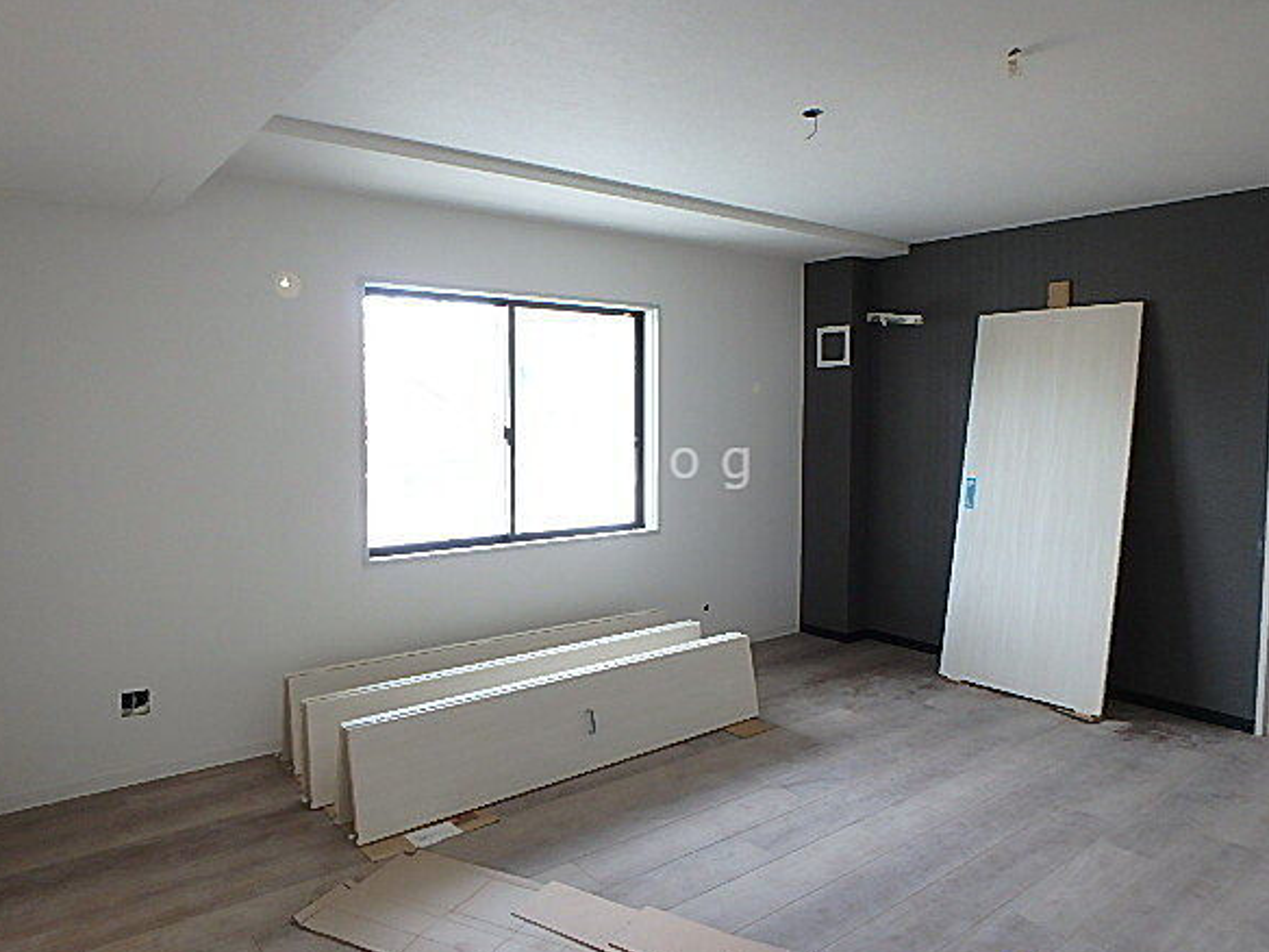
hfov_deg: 73.9
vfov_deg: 58.9
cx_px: 613
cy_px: 463
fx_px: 843
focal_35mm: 23
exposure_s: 1/40
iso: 200
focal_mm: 3.7
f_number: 3.5
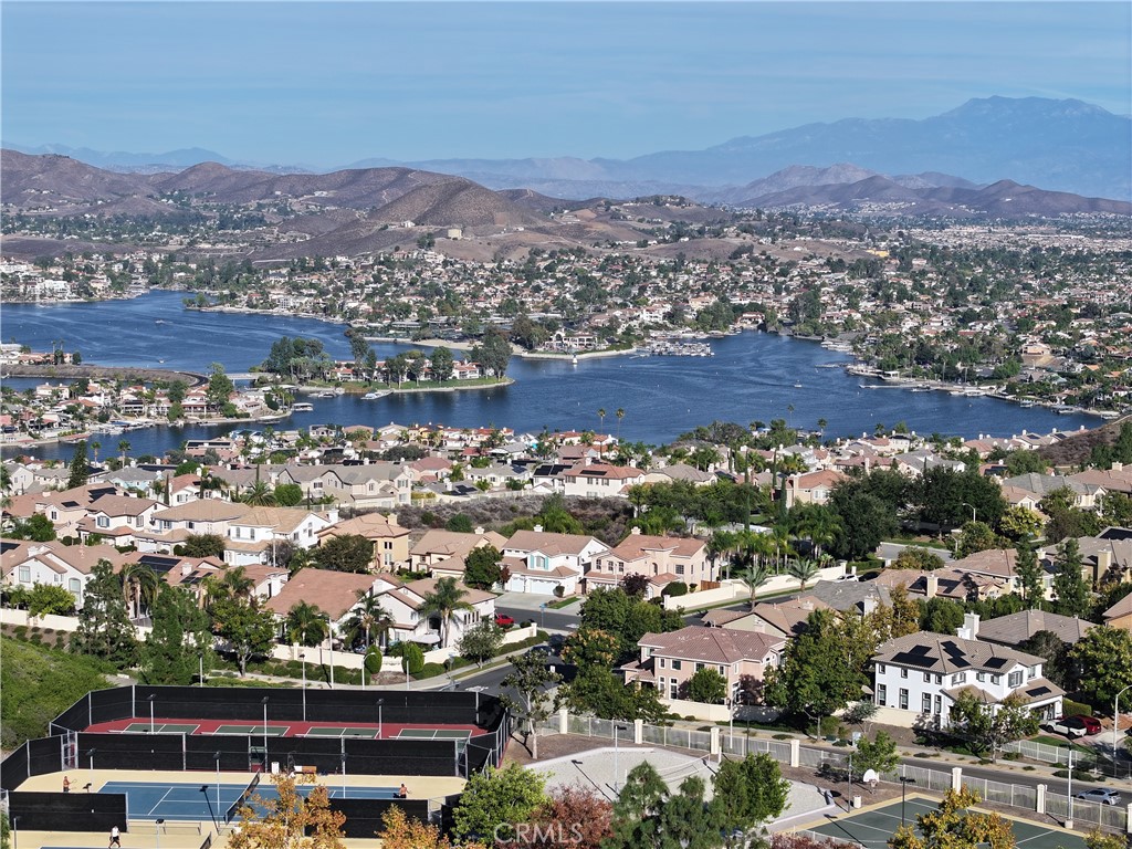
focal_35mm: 70
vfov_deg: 21.0
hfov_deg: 27.8
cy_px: 424
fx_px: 2289
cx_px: 566
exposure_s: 1/1600
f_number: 2.8
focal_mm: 19.35
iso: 100
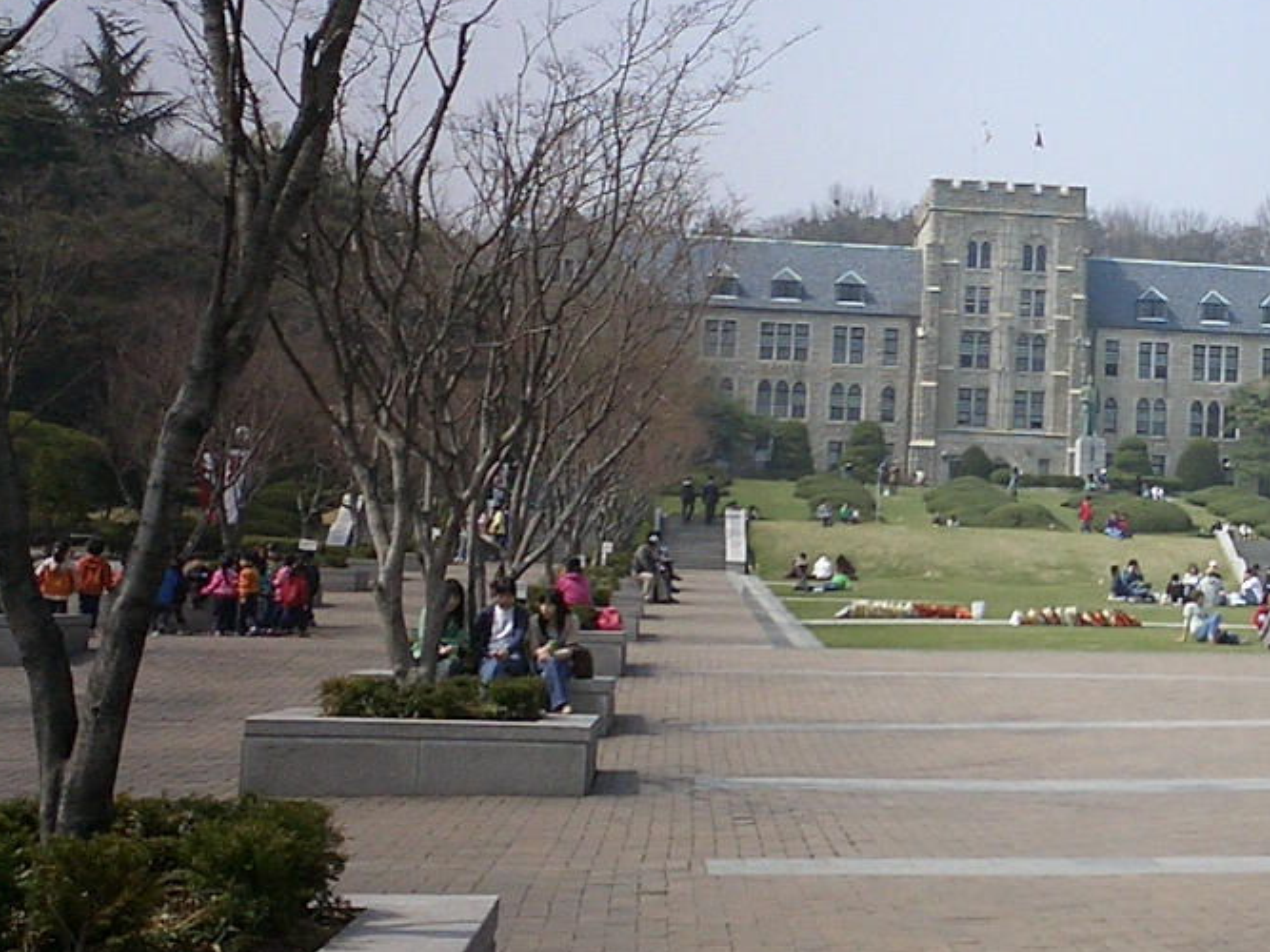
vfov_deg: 20.7
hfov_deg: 26.3
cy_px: 444
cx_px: 1198
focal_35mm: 71
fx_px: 2604
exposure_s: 1/1000
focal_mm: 5.6
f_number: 3.5
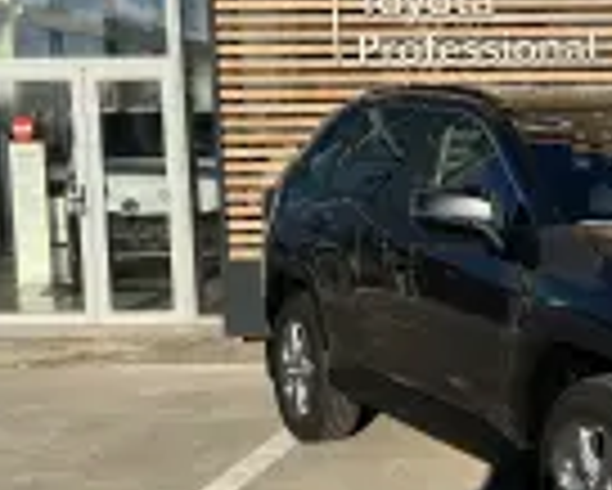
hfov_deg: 25.8
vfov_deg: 22.8
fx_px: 1214
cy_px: 256
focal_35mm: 67
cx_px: 698
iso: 50
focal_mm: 5.7
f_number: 1.5
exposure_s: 1/5587
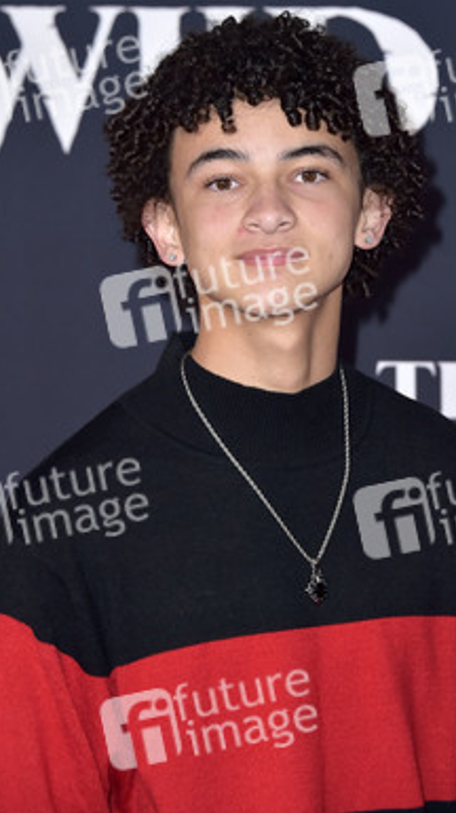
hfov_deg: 7.7
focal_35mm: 158
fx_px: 3403
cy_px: 403
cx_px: 271
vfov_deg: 13.6
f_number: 7.1
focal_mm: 145
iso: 320
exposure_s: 1/250
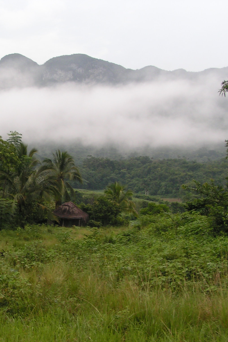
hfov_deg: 24.6
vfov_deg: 37.5
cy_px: 171
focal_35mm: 53
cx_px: 13
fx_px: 503
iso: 50
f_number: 5.6
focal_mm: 5.8
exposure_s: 1/40
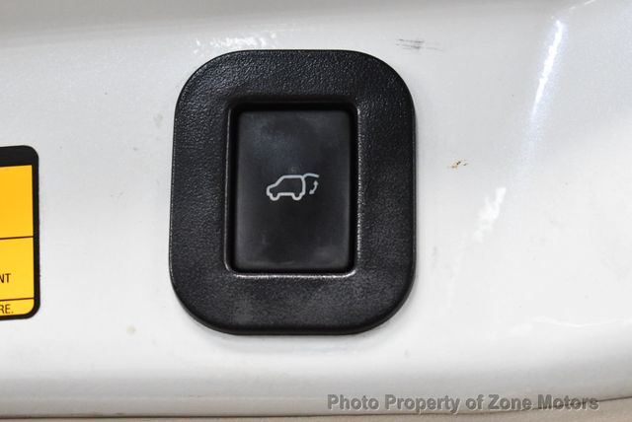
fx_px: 1933
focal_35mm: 110
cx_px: 316
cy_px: 211
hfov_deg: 18.6
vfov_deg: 12.5
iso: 3200
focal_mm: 55
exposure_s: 1/125
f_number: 5.6
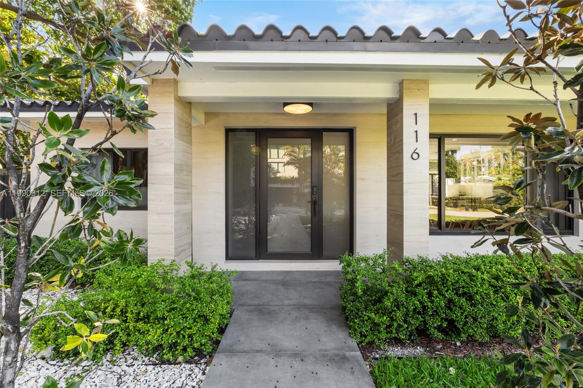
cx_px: 292
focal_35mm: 16
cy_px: 194
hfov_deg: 96.7
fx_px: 259
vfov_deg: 73.7
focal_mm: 16
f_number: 16
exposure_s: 1/15
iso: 250
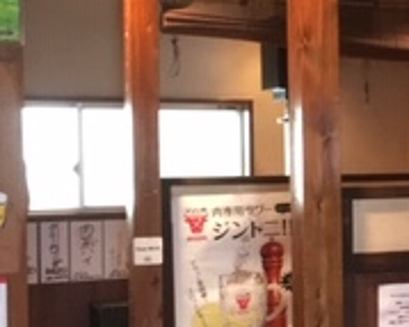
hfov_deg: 17.3
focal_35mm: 101
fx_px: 1222
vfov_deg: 15.2
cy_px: 178
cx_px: 599
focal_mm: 4.15
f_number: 2.2
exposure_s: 1/15
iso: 200
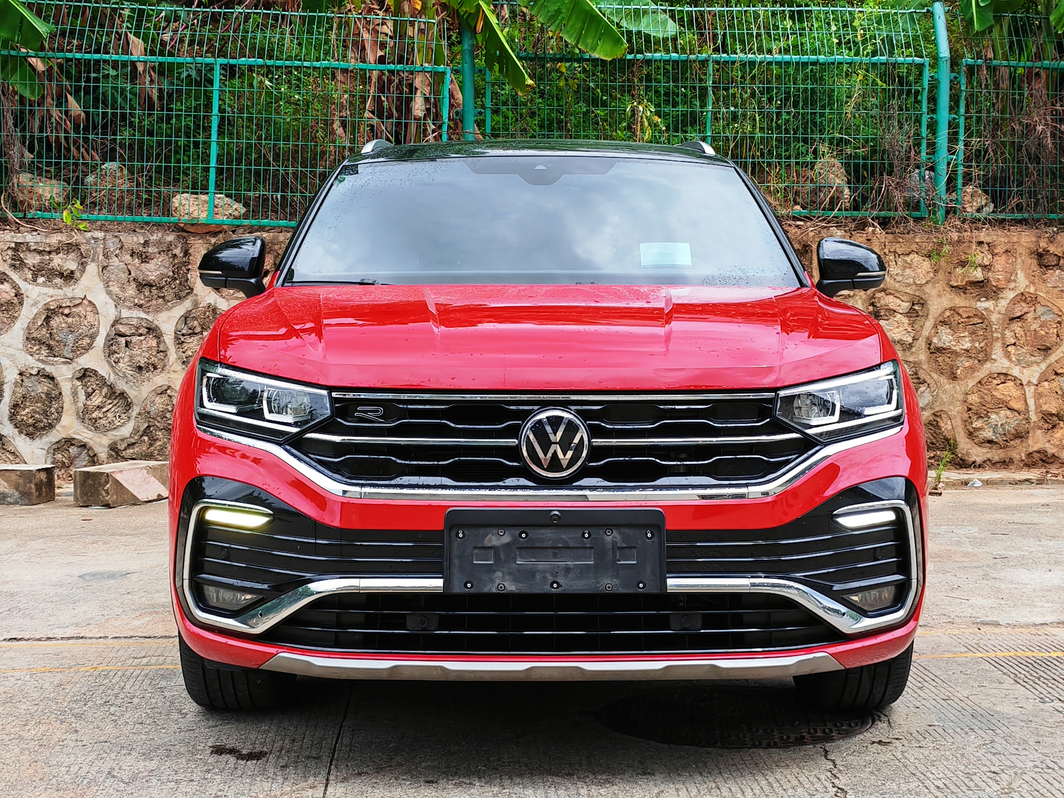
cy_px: 399
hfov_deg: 34.9
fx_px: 1691
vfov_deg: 26.6
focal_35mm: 55
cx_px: 532
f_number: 1.9
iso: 100
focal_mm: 5.52
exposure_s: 1/990
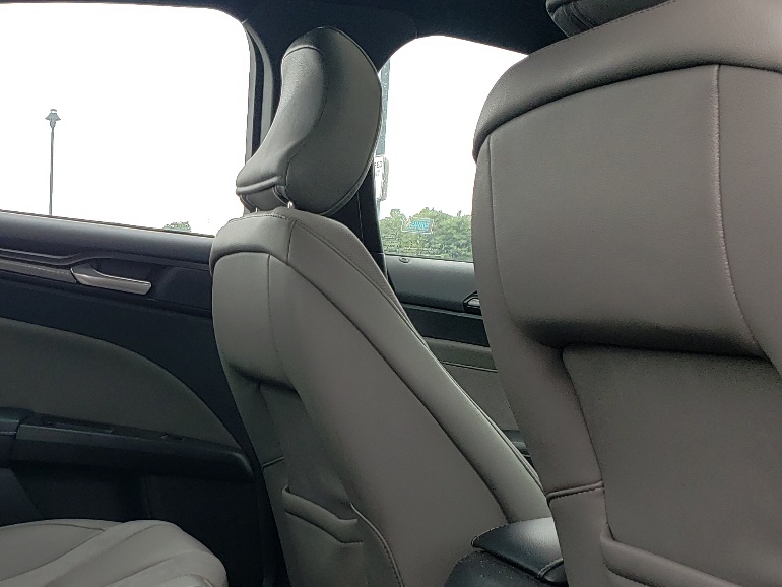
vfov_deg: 26.8
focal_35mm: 54
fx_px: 1220
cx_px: 205
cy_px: 428
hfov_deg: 34.8
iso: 50
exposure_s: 1/233
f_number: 1.5
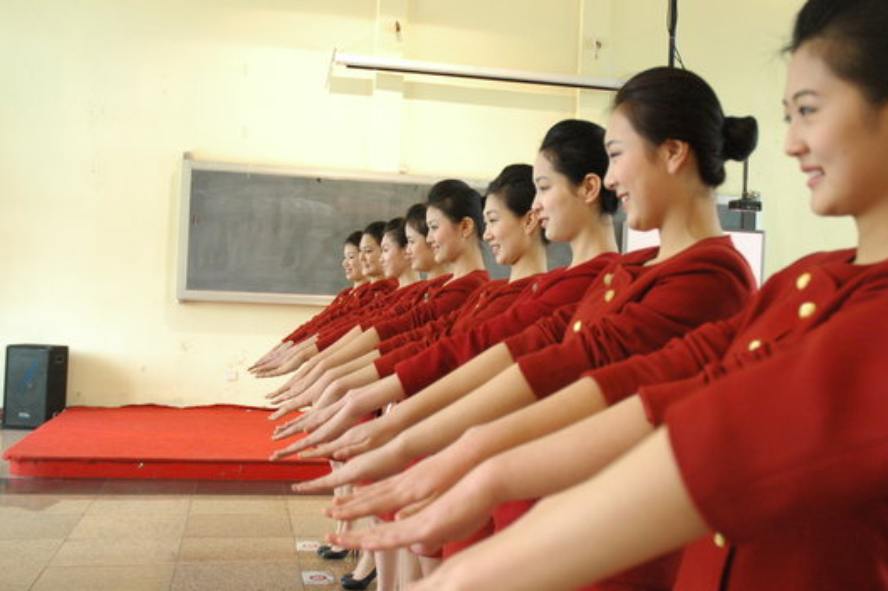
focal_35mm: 43
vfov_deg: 31.4
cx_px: 473
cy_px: 295
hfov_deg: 45.8
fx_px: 1049
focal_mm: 25
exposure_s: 1/60
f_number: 4
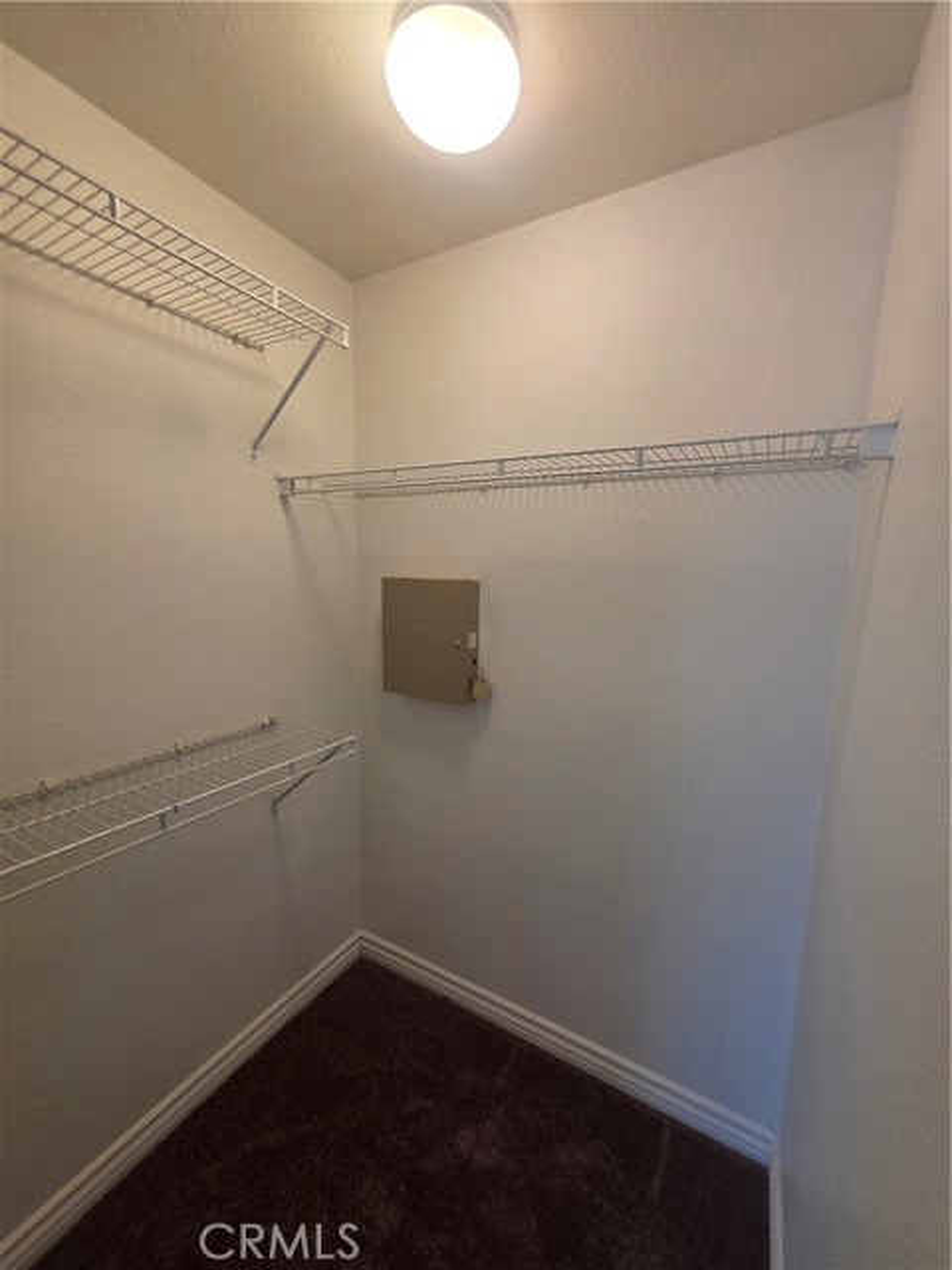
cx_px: 476
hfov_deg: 89.9
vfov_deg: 106.2
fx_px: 477
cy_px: 635
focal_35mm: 13
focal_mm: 2.2
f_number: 1.9
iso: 64
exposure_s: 1/120
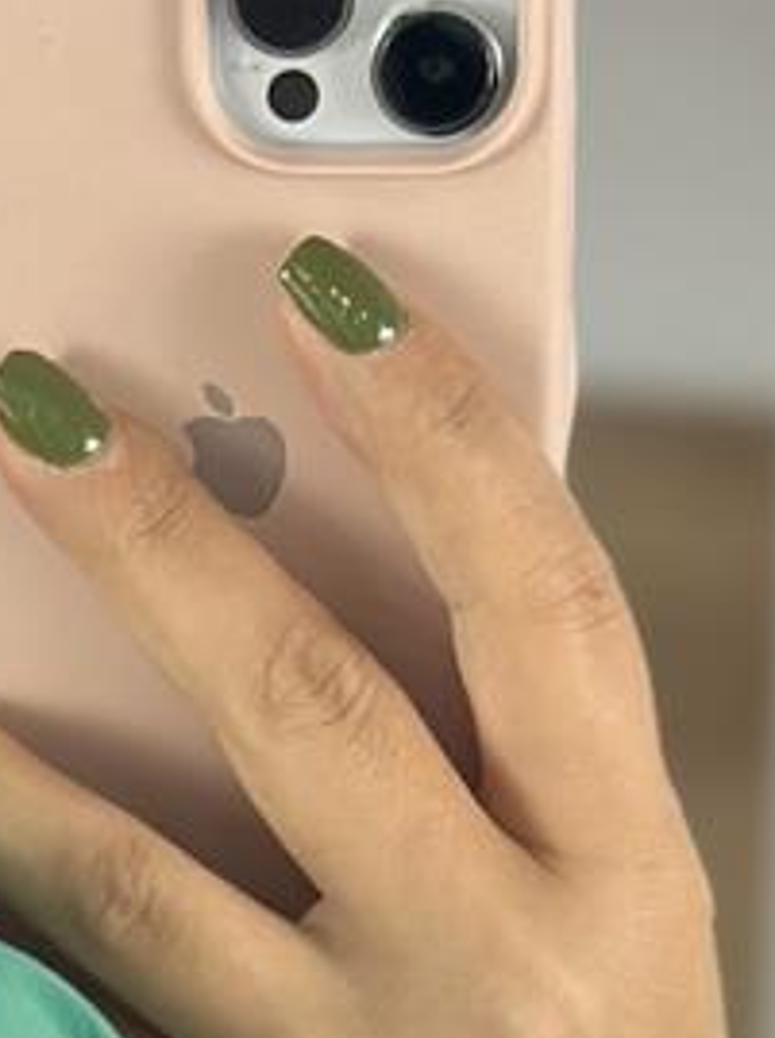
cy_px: 2763
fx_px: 8558
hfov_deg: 5.2
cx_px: -270
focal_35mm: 286
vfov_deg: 6.5
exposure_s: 1/141
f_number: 1.78
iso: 64
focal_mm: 6.86
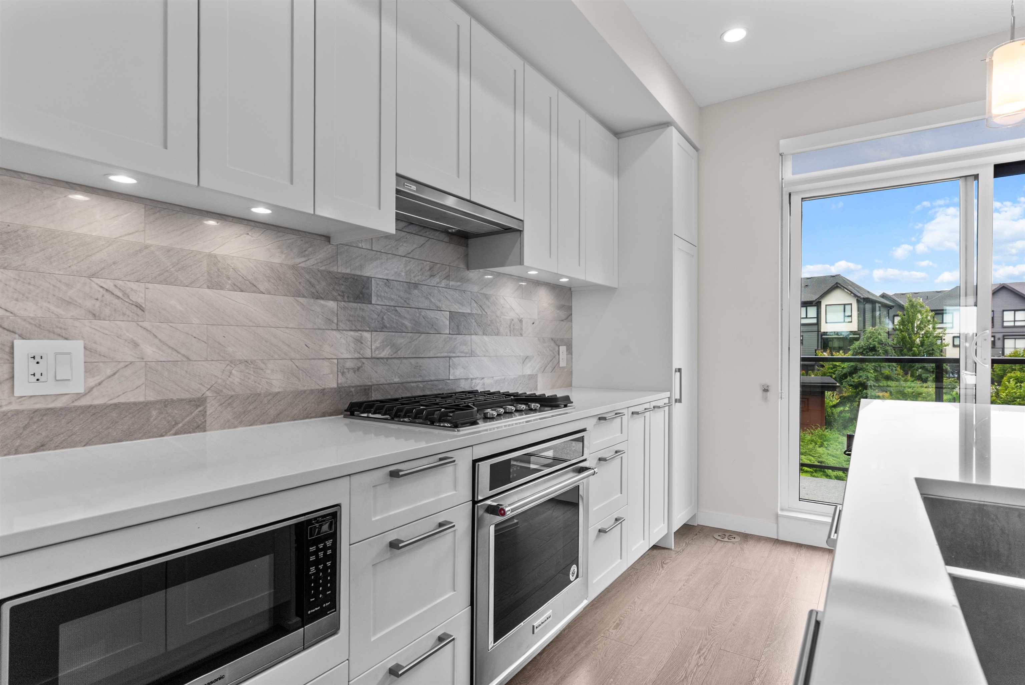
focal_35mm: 18
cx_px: 512
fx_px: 513
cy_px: 342
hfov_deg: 90.0
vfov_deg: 67.5
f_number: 9
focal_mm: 18
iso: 1000
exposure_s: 1/30
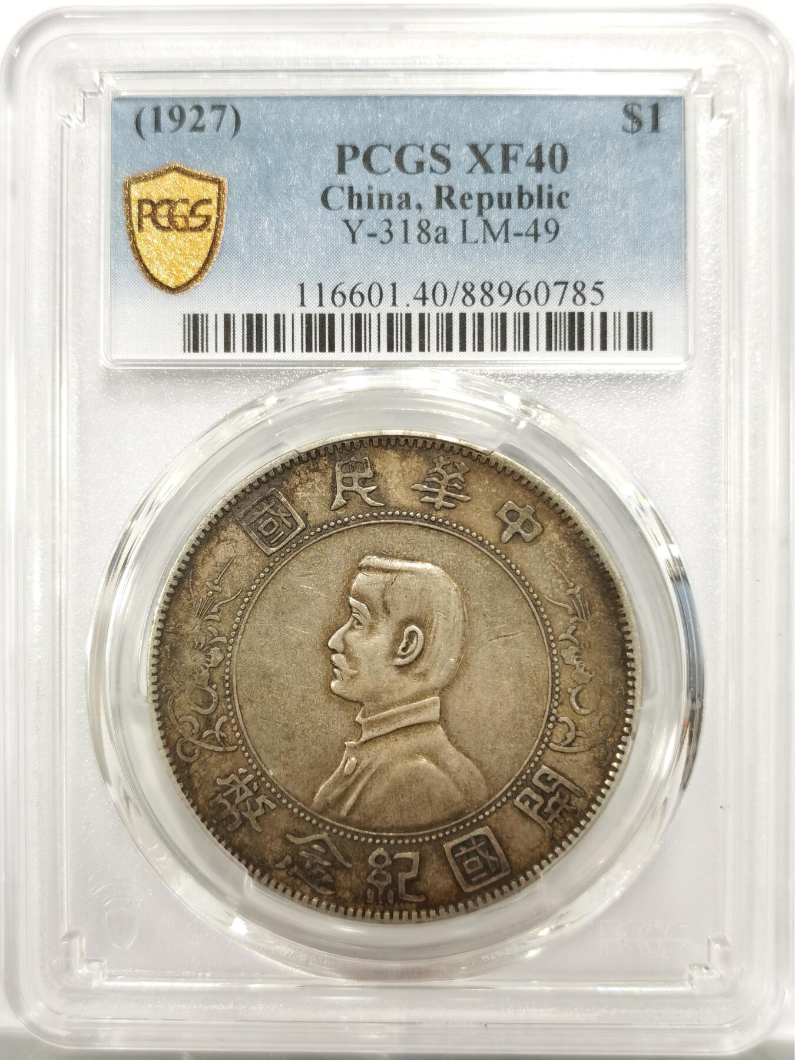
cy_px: 530
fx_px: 1654
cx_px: 398
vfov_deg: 35.5
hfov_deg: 27.0
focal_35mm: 54
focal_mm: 5.56
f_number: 16
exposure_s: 1/100
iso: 160
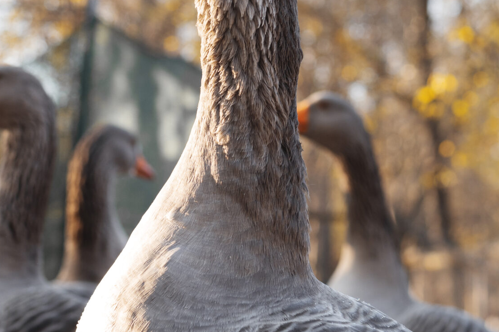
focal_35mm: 115
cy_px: 6
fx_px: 1593
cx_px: 166
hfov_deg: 17.8
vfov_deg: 11.8
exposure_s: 1/400
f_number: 4.5
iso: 400
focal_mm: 50
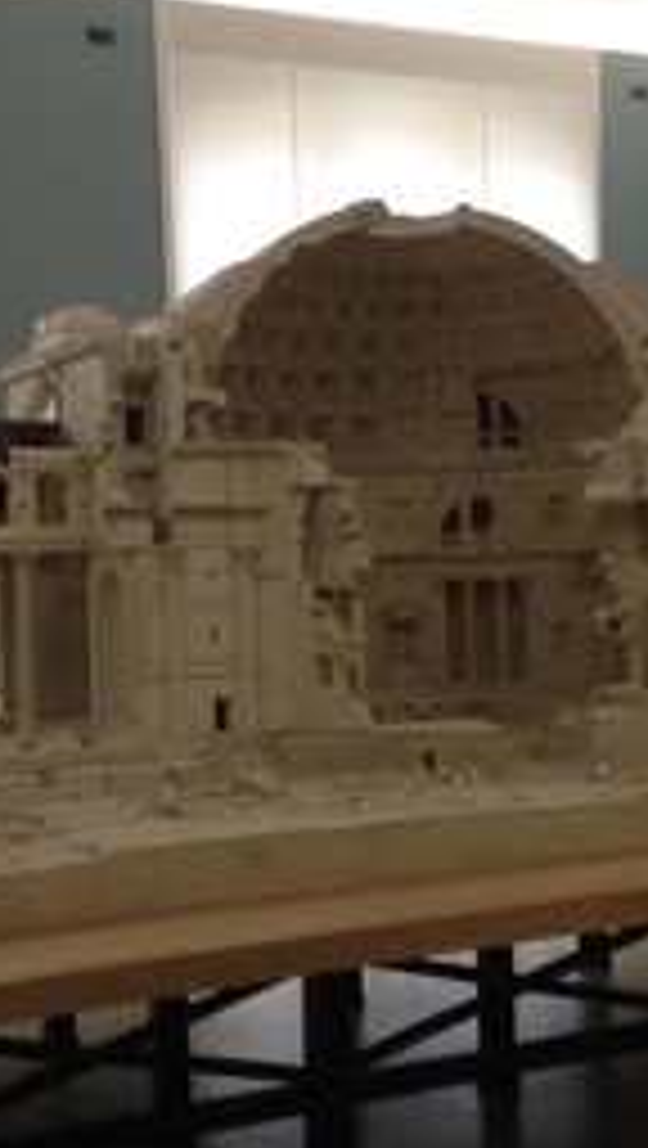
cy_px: 567
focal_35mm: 62
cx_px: 387
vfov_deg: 33.8
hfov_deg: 19.5
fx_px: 1888
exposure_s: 1/30
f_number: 2.4
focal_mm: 4.12
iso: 50
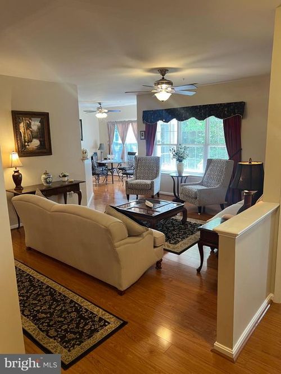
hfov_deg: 53.0
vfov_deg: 67.3
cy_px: 187
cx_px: 140
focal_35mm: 26
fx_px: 282
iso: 100
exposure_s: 1/60
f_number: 1.5
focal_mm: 5.7
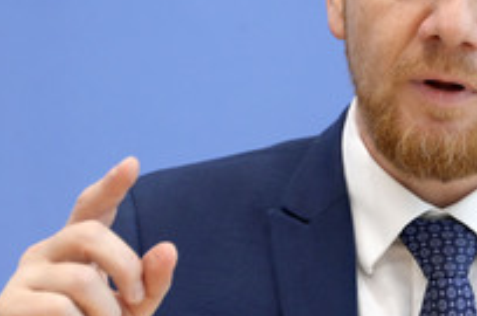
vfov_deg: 4.6
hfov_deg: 6.9
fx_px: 3953
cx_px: 424
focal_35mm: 299
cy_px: 89
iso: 5000
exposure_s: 1/500
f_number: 5.6
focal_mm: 135
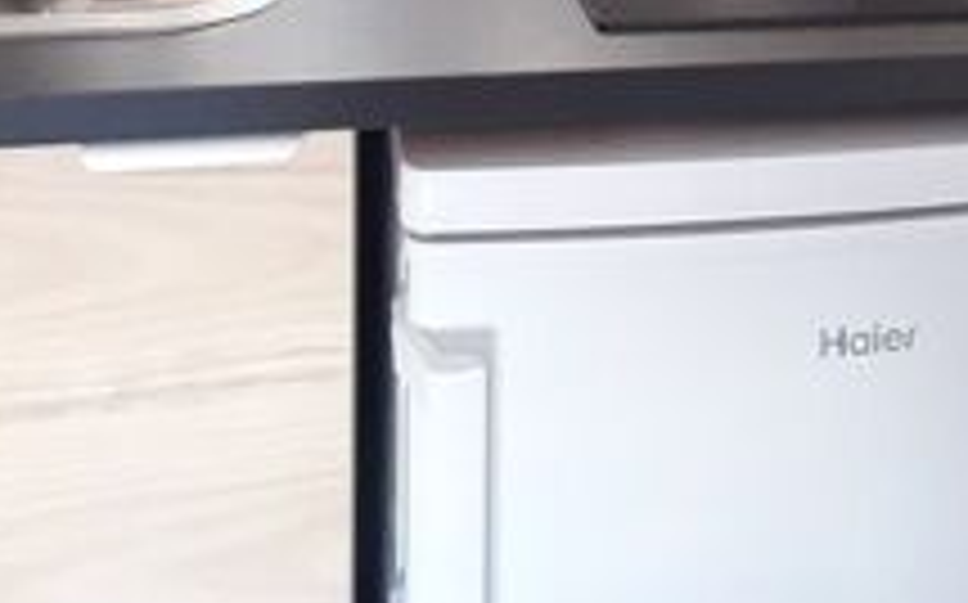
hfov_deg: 48.1
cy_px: -405
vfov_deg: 22.5
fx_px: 1081
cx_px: 554
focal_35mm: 41
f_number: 2.2
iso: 200
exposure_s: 1/33
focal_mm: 1.42
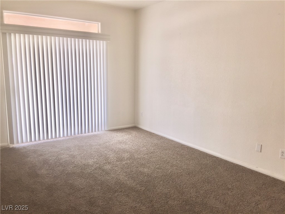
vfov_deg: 48.2
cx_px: 142
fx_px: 239
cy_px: 107
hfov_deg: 61.7
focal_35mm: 29
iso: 32
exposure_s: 1/41
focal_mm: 4.15
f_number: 2.2
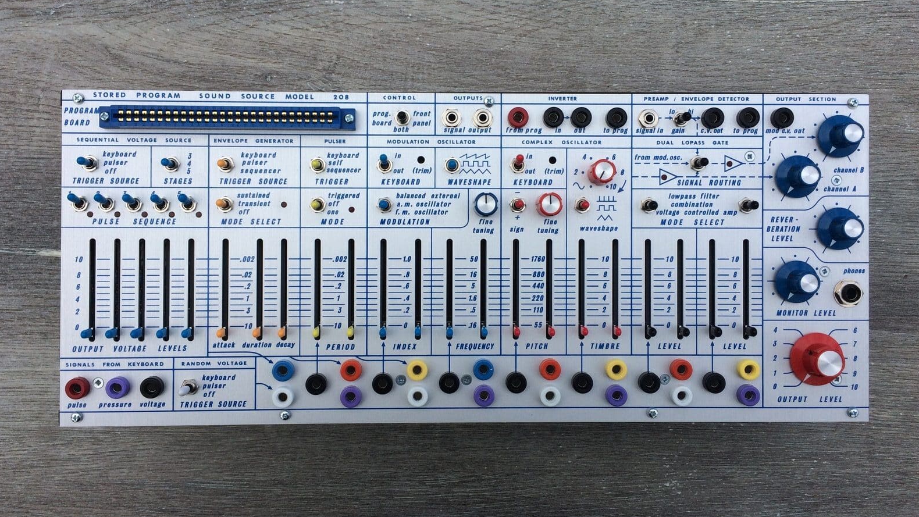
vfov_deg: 36.7
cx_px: 455
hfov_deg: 61.0
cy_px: 233
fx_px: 780
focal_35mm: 32
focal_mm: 4.15
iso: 32
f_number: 2.2
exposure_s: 1/1172
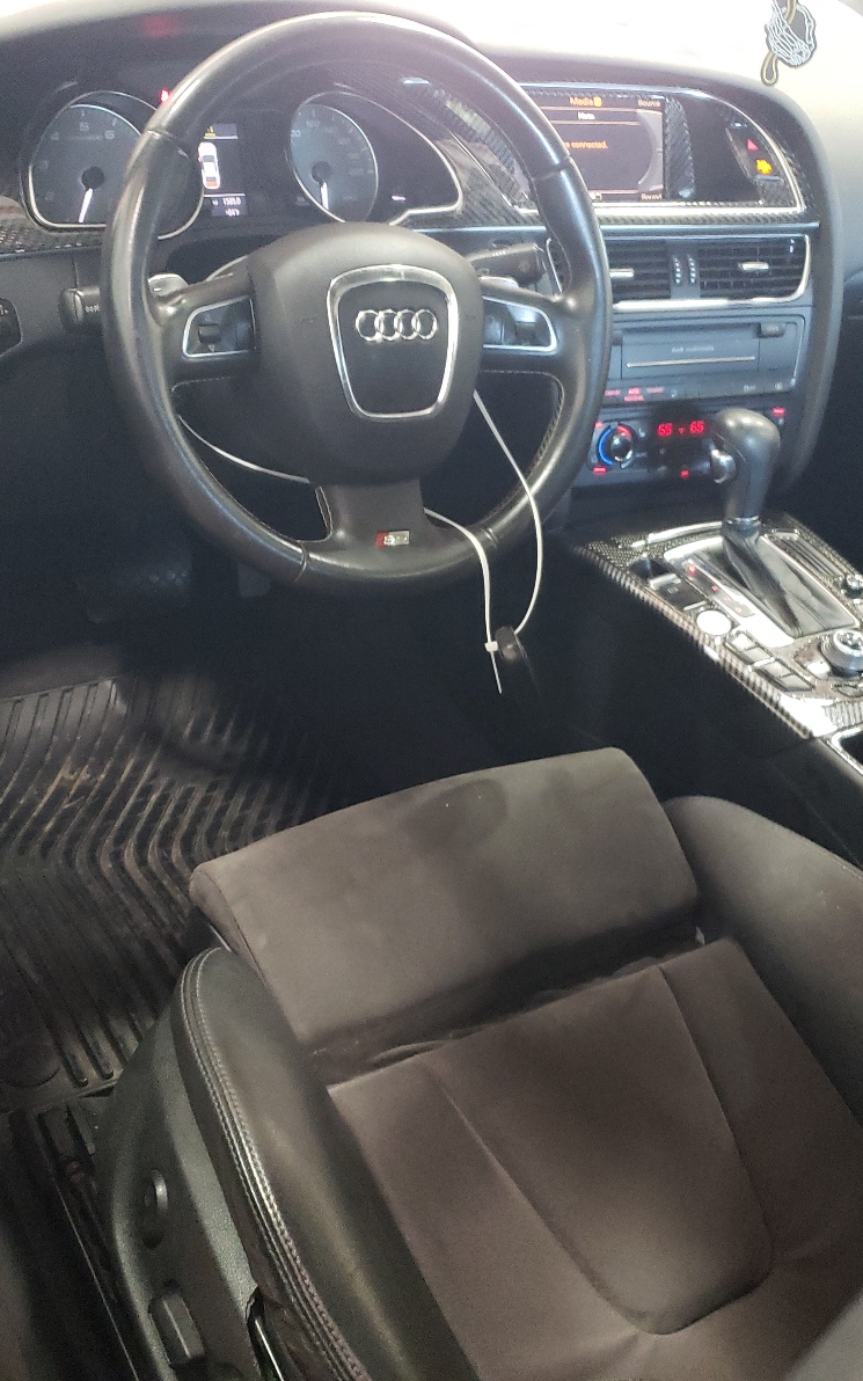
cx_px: 465
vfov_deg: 52.7
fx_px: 1392
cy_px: 687
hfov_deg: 34.4
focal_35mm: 37
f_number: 1.5
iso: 398
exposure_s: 1/24
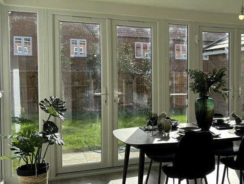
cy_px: 84
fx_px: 317
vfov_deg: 32.2
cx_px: 197
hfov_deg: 40.3
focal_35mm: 45
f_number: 1.78
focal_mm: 6.86
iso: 80
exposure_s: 1/1357
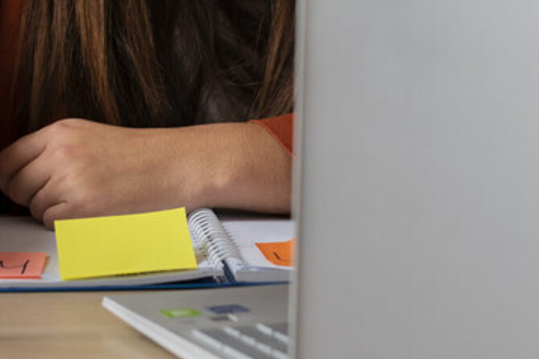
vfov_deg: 9.4
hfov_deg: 14.3
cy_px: -73
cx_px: 142
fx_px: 2139
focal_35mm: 143
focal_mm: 50
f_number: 3.2
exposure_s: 1/160
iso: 400
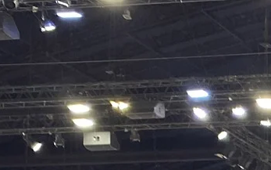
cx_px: 592
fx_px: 1175
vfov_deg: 7.3
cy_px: 512
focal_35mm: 159
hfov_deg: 11.5
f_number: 1.8
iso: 40
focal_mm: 4.25
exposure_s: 1/100
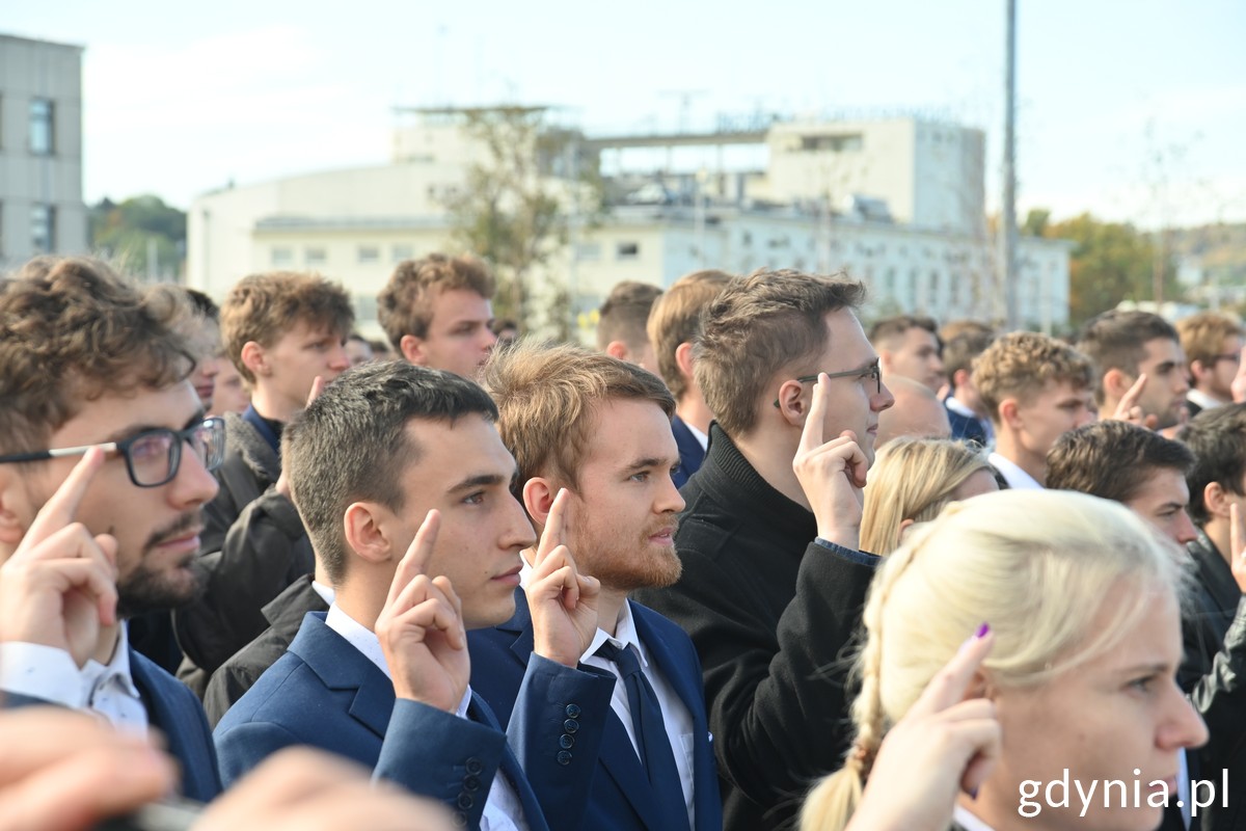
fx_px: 3634
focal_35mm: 105
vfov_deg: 13.0
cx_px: 623
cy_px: 416
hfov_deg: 19.5
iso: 160
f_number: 5.6
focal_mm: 70
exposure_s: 1/160
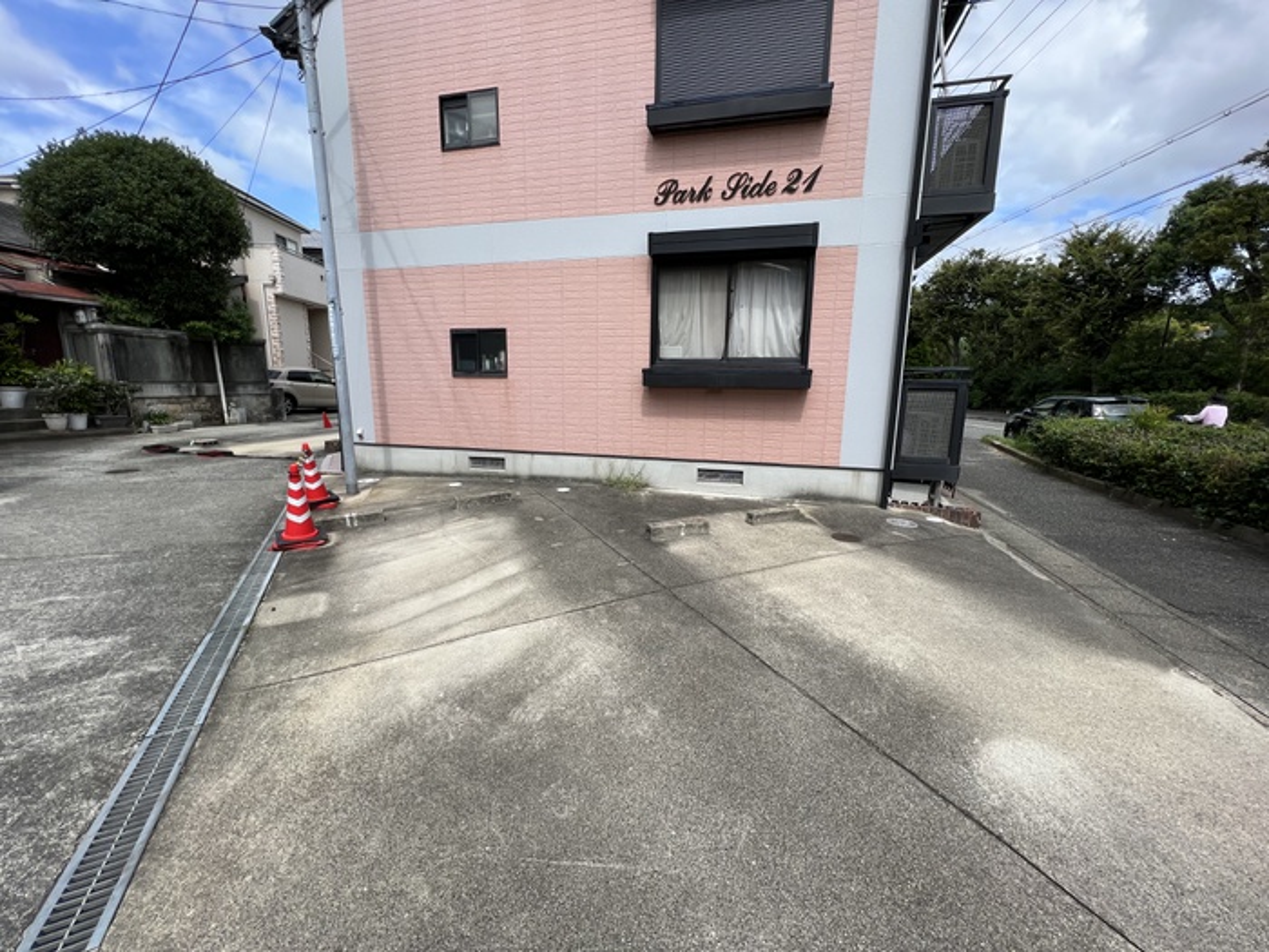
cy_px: 476
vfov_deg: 89.9
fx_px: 477
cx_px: 634
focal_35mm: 13
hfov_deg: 106.2
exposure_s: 1/1024
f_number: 1.8
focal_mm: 1.57
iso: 32
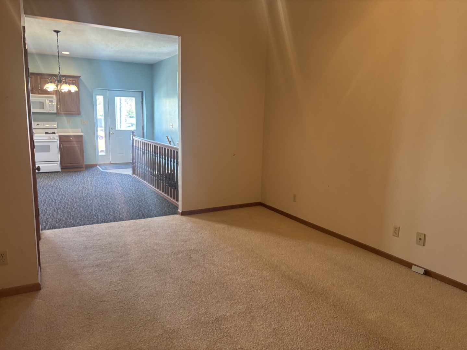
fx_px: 351
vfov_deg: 53.1
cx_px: 234
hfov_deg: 67.3
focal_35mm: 26
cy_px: 175
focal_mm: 5.96
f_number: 1.6
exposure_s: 1/60
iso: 125
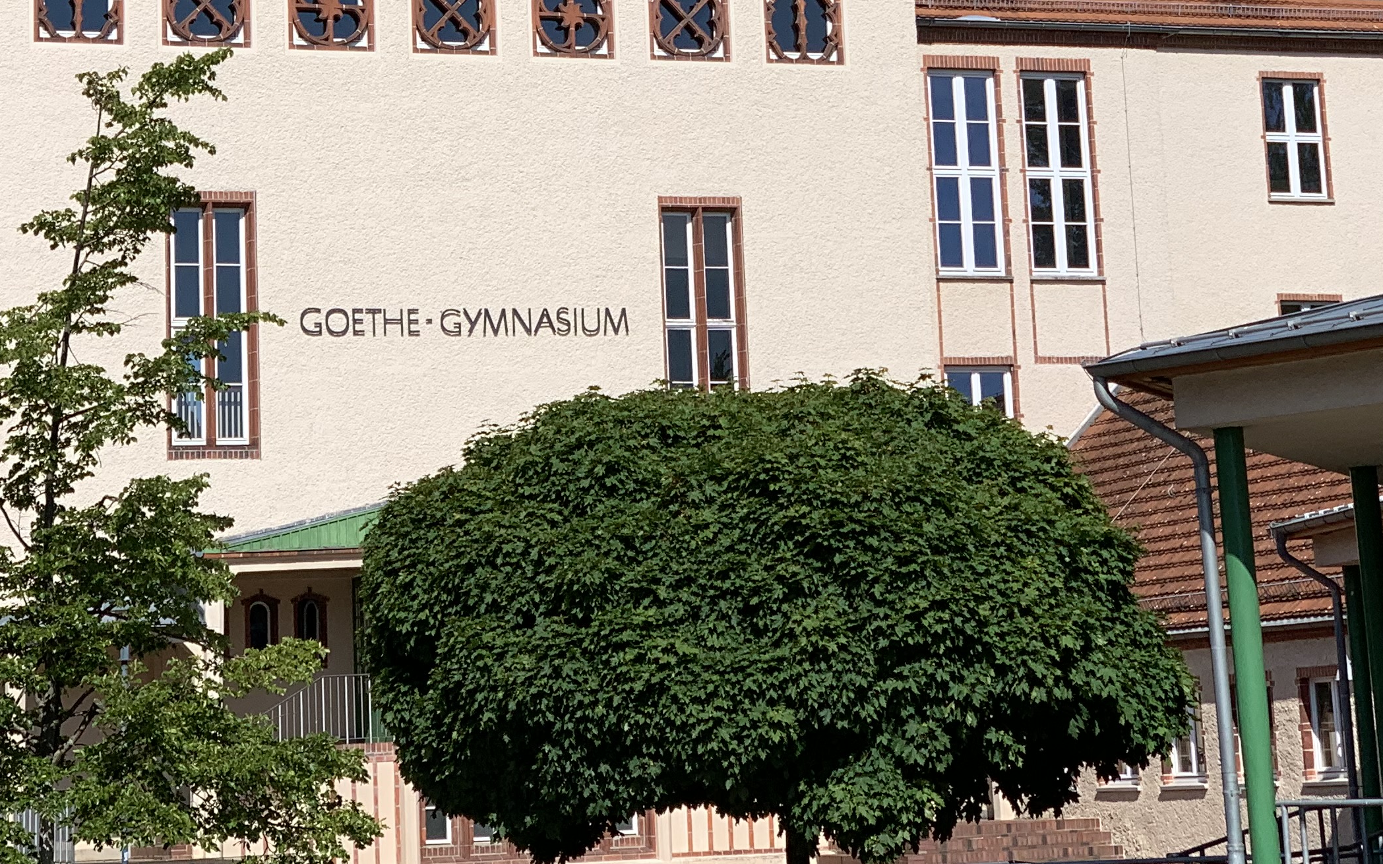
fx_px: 3995
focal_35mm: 106
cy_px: -90
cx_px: 640
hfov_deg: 19.6
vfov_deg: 12.1
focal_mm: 6
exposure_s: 1/1597
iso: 16
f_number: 2.4
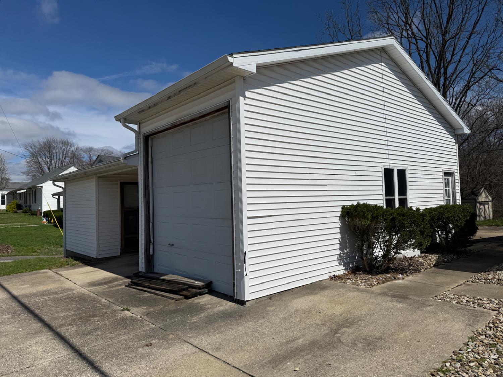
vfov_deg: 56.8
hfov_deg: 71.6
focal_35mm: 24
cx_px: 252
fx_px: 349
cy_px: 188
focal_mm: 6.76
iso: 64
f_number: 1.78
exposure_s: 1/14286
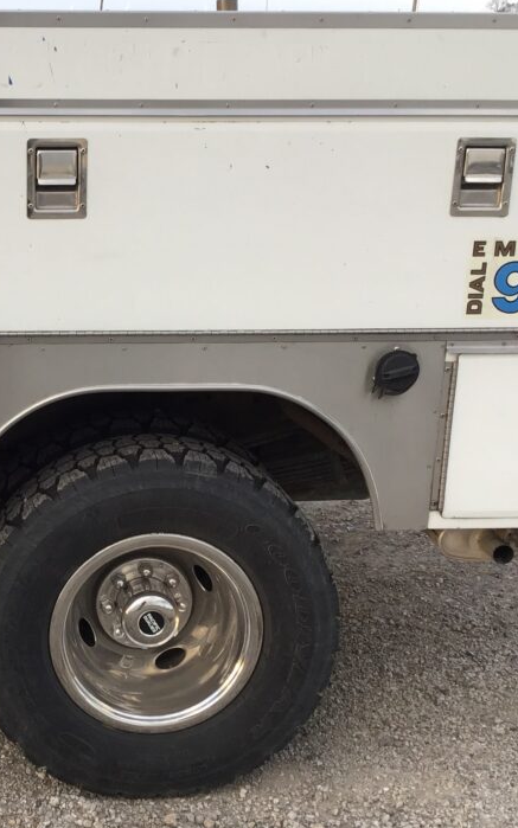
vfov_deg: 36.9
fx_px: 1242
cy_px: 450
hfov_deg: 22.9
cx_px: 38
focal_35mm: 55
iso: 25
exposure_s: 1/60
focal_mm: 3.3
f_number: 2.4
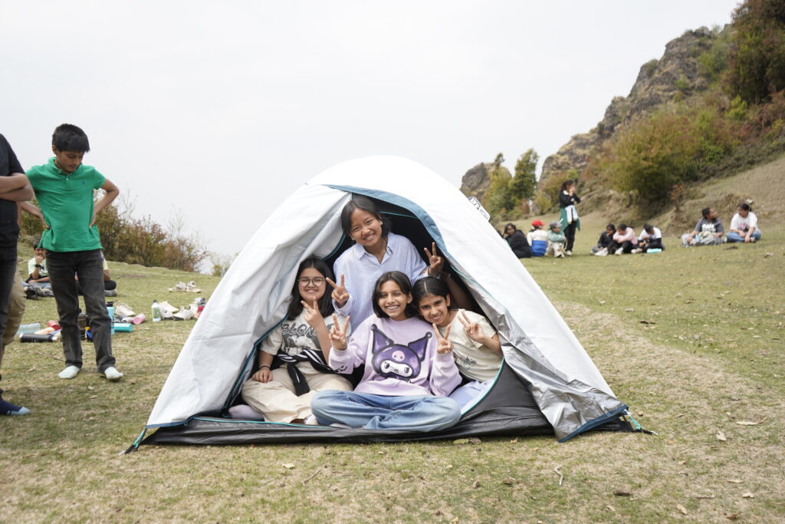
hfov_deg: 65.5
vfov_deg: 46.4
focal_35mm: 28
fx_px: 611
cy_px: 262
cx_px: 392
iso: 100
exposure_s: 1/640
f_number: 3.5
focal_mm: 28
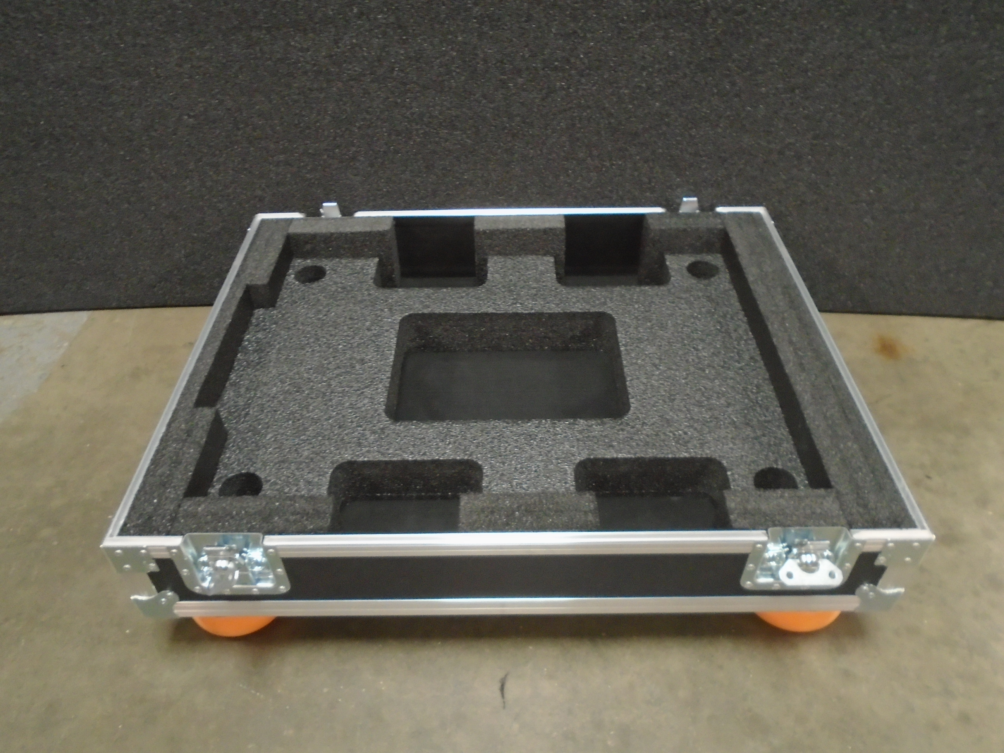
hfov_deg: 67.3
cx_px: 502
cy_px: 376
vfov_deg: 53.1
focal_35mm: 26
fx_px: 754
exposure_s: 1/15
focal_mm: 4.6
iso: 400
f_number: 3.2
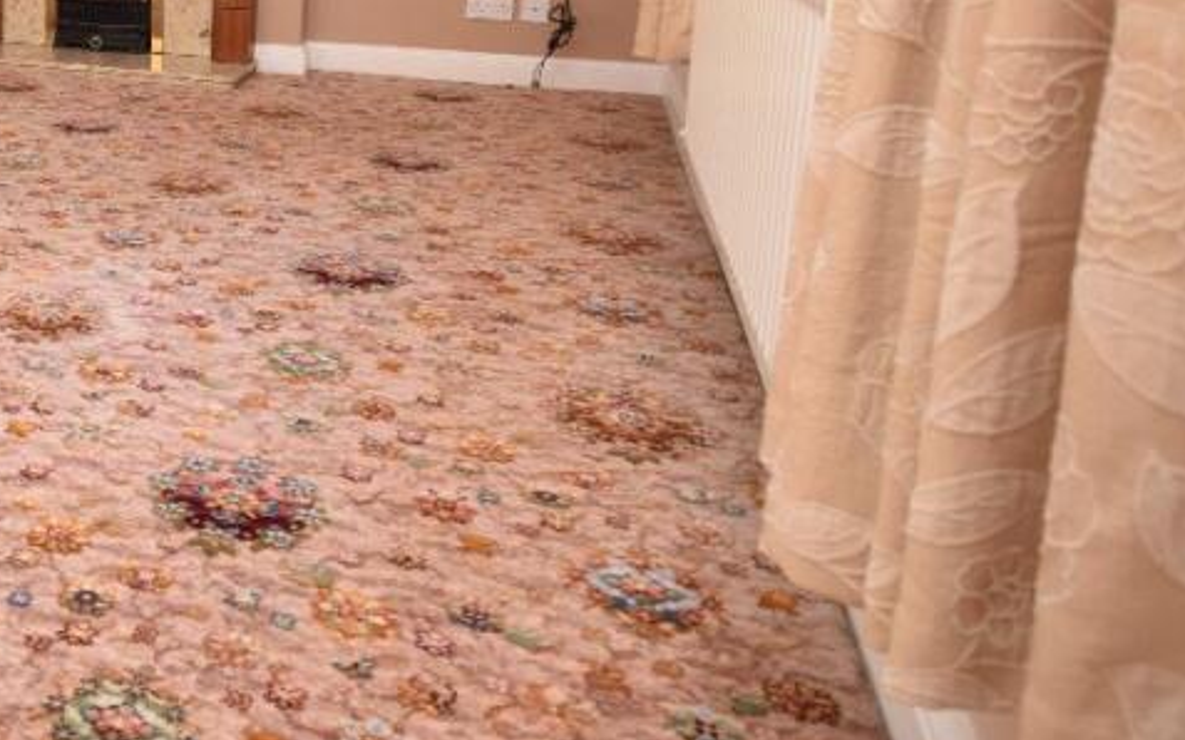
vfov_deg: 33.0
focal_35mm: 36
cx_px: -79
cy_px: 46
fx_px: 1166
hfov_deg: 43.4
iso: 100
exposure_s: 1/60
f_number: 4.2
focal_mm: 11
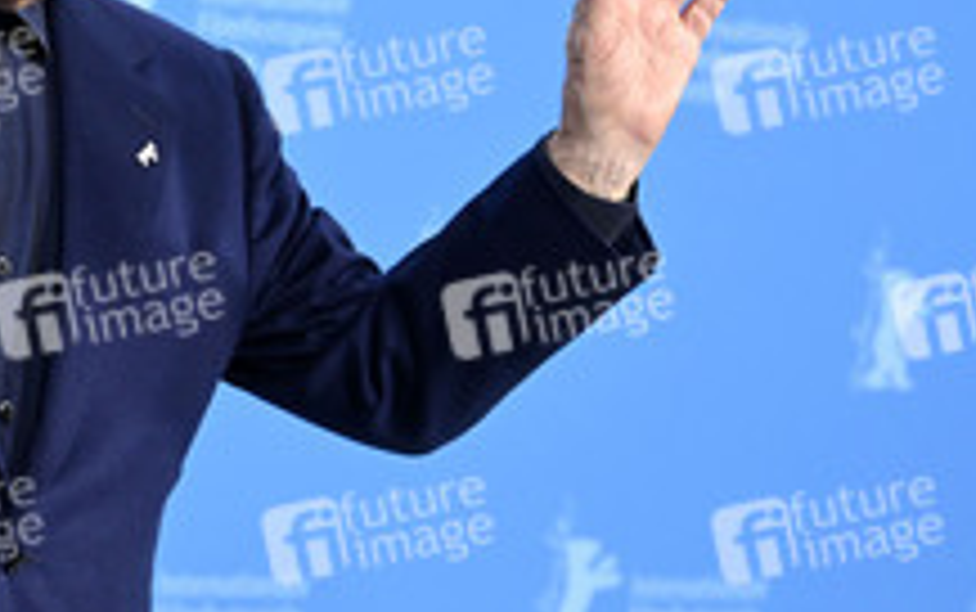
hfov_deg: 13.9
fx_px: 3940
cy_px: 194
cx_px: -11
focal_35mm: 148
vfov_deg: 8.9
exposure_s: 1/640
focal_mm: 70
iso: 3200
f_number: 4
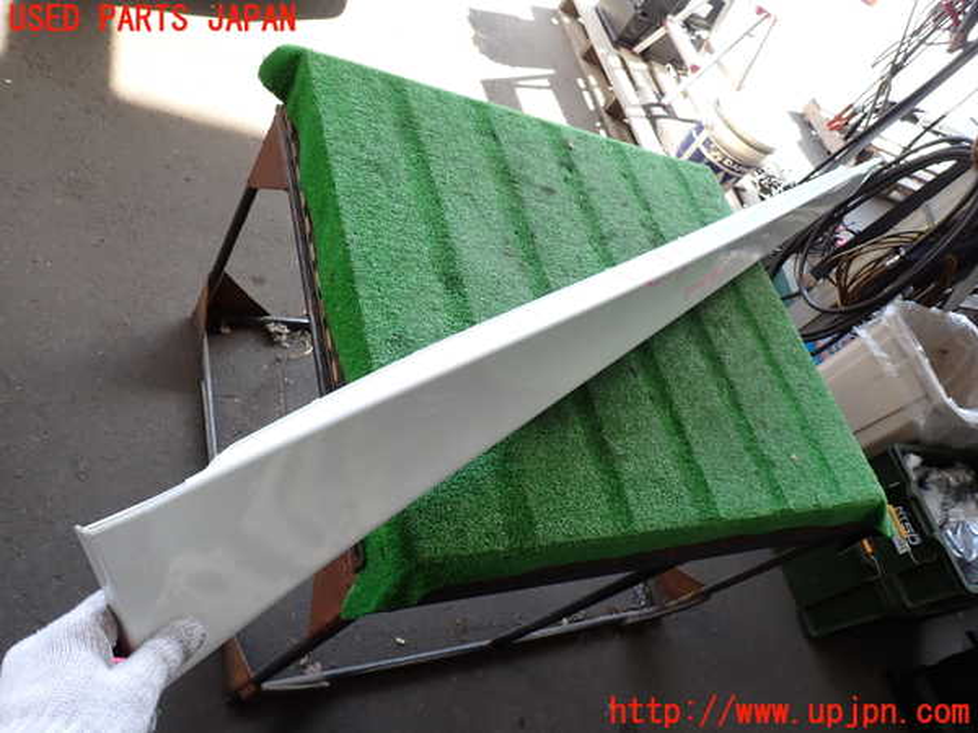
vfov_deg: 54.9
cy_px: 366
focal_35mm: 25
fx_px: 706
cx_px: 489
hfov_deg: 69.4
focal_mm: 4.5
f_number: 2.8
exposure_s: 1/80
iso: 100
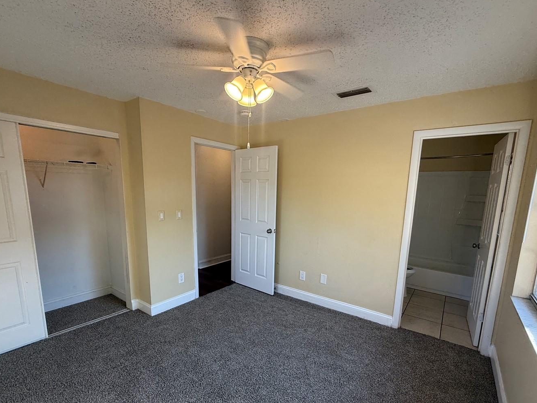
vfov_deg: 74.2
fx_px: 264
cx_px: 269
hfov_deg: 91.0
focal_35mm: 17
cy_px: 234
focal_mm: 2.22
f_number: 2.2
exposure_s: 1/99
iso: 64
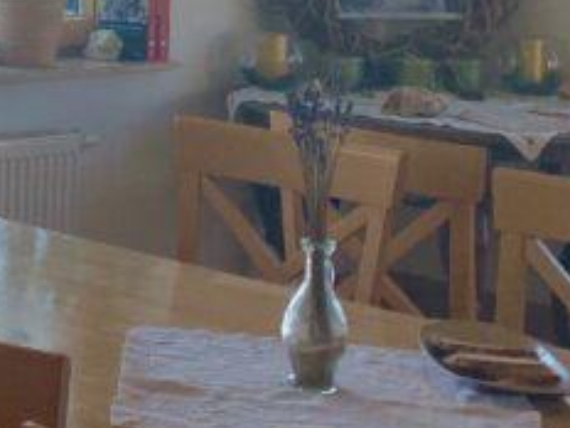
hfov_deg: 15.4
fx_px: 1894
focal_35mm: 115
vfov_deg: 12.6
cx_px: -366
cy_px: -47
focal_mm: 4.25
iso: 25
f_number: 1.8
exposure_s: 1/771
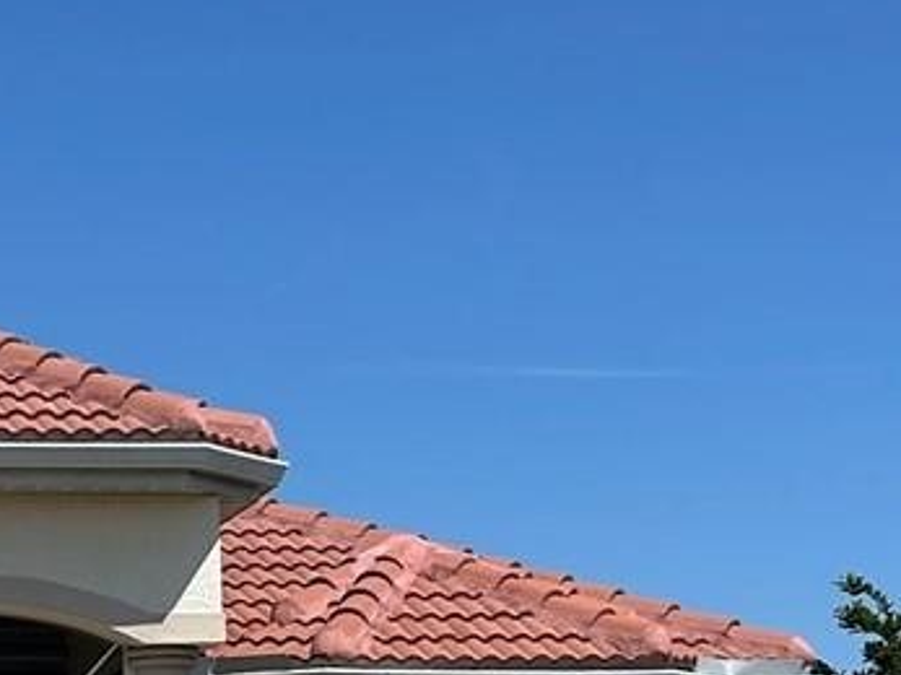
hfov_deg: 15.9
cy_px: 865
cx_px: -109
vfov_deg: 12.0
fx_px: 3122
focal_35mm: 120
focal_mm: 5.7
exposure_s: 1/7463
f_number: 1.5
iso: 50
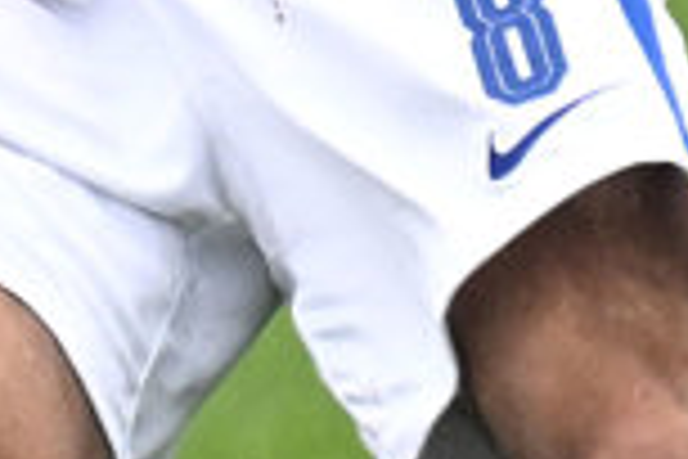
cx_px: 202
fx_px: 65737
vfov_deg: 0.4
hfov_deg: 0.6
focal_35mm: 3440
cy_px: -344
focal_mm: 440
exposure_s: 1/1250
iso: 3200
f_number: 5.6
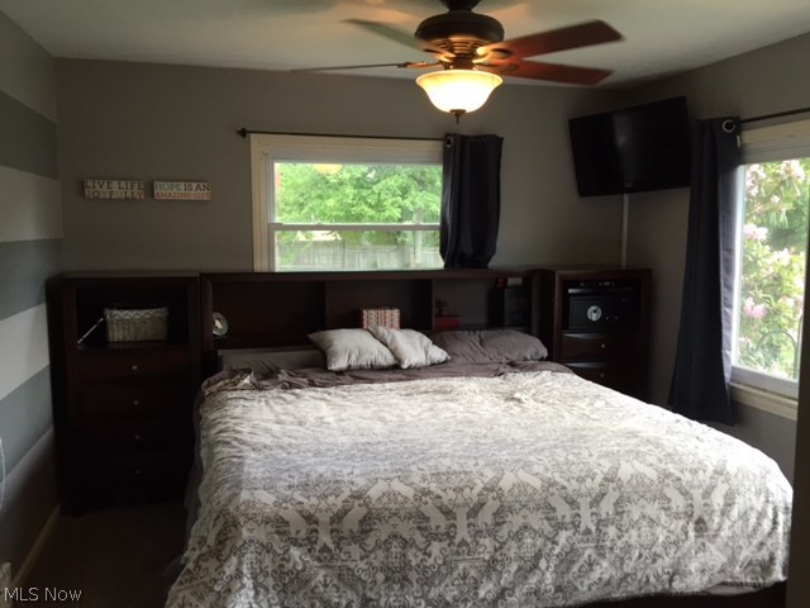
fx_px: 679
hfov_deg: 61.7
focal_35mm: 29
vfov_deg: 48.2
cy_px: 304
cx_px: 405
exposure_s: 1/30
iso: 32
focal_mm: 4.15
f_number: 2.2
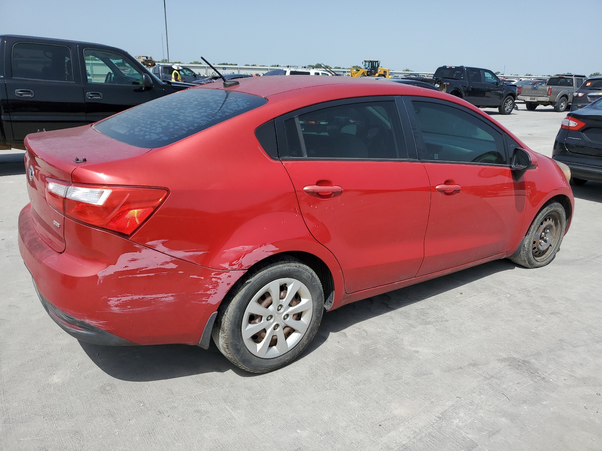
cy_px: 226
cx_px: 301
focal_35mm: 26
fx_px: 452
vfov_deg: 53.1
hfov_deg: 67.3
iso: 50
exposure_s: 1/3333
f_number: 1.5
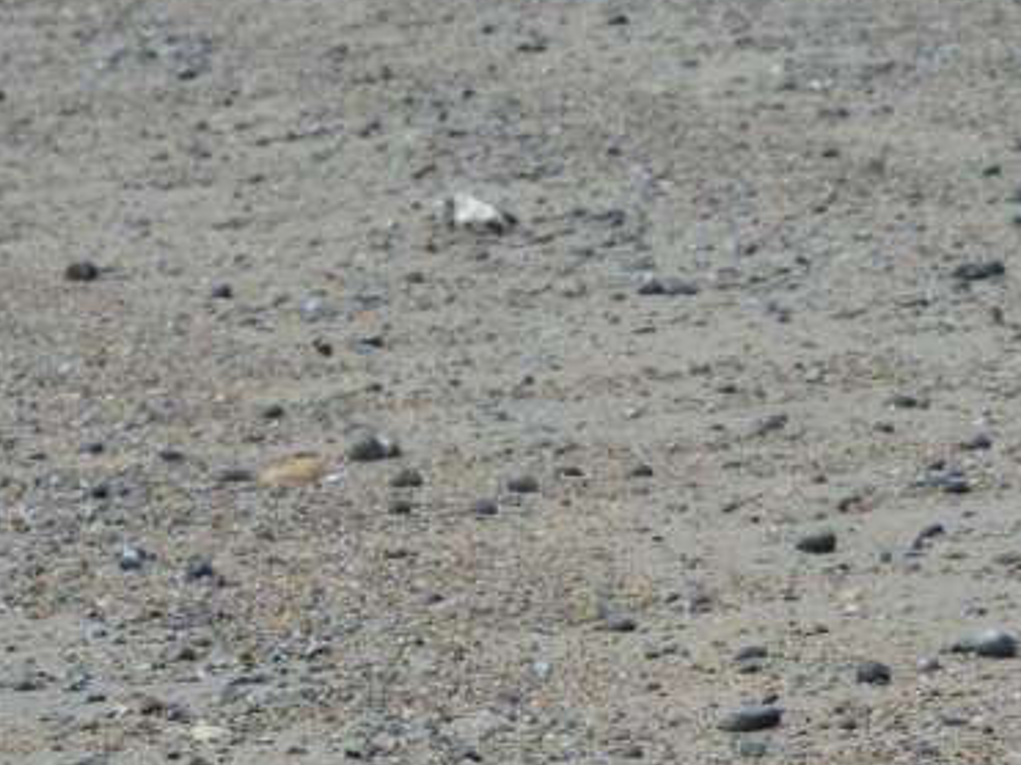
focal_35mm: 415
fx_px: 12236
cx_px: 828
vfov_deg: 3.6
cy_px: 693
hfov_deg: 4.8
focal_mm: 200
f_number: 13
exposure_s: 1/200
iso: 220
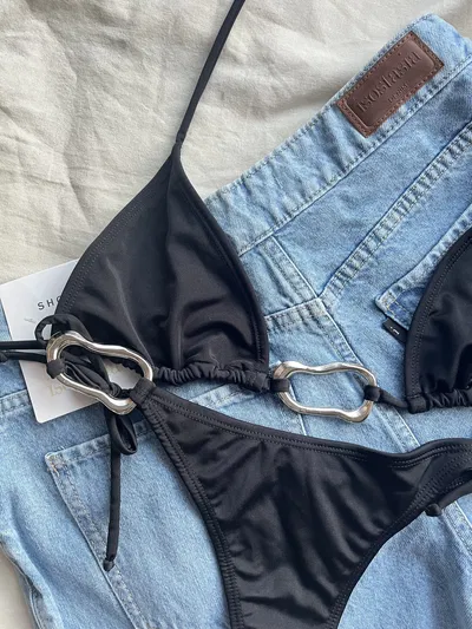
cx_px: 236
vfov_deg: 67.3
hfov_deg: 53.1
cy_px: 314
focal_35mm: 26
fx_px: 473
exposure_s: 1/60
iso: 125
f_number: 1.6
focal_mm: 5.1
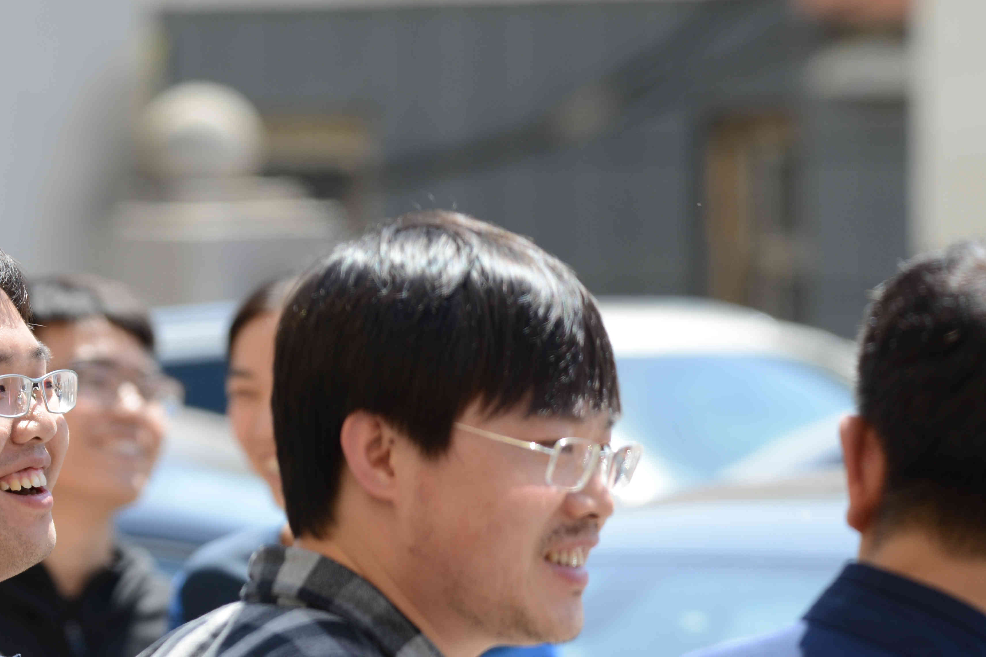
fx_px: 14653
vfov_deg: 2.6
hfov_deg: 3.8
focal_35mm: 535
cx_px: -61
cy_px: 393
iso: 200
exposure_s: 1/250
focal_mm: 250
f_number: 7.1
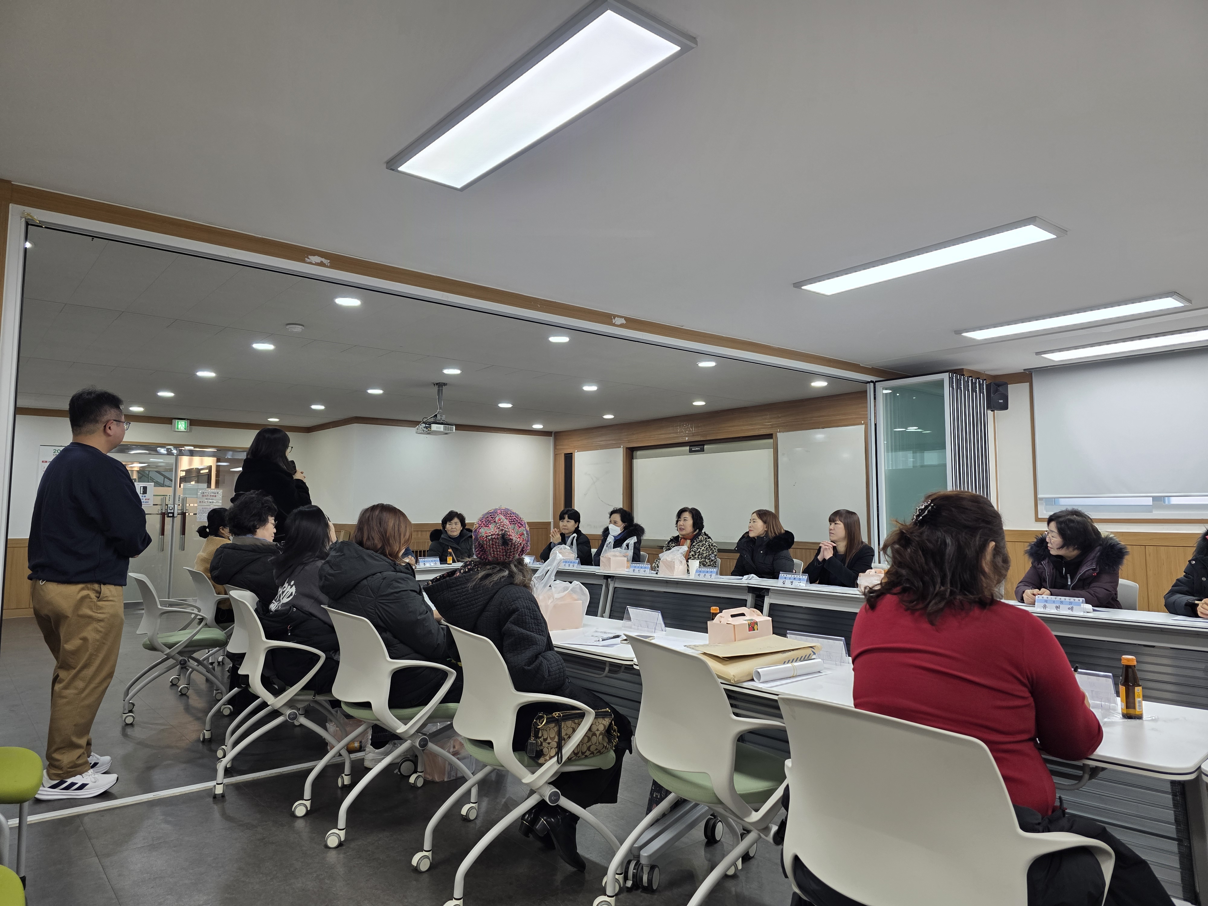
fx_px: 803
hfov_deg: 73.9
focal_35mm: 23
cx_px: 604
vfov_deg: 58.9
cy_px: 453
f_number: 1.7
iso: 125
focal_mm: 6.3
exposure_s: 1/120
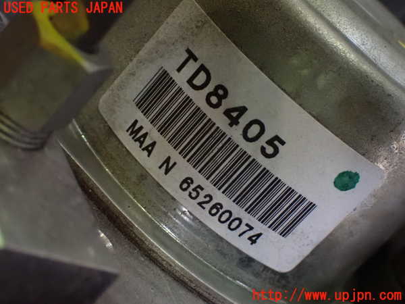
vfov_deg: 20.7
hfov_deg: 27.4
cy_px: 152
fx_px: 831
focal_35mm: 71
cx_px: 202
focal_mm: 12.73
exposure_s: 1/20
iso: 1600
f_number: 3.9
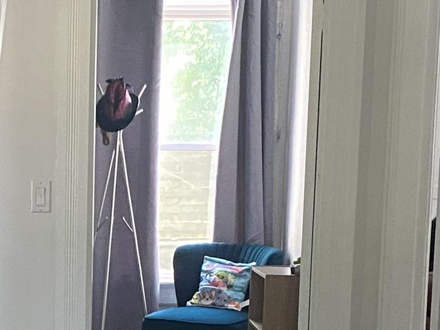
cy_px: 438
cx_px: 1
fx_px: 1487
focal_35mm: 117
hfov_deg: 16.5
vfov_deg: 12.3
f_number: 1.8
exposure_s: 1/47
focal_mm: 4.25
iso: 500
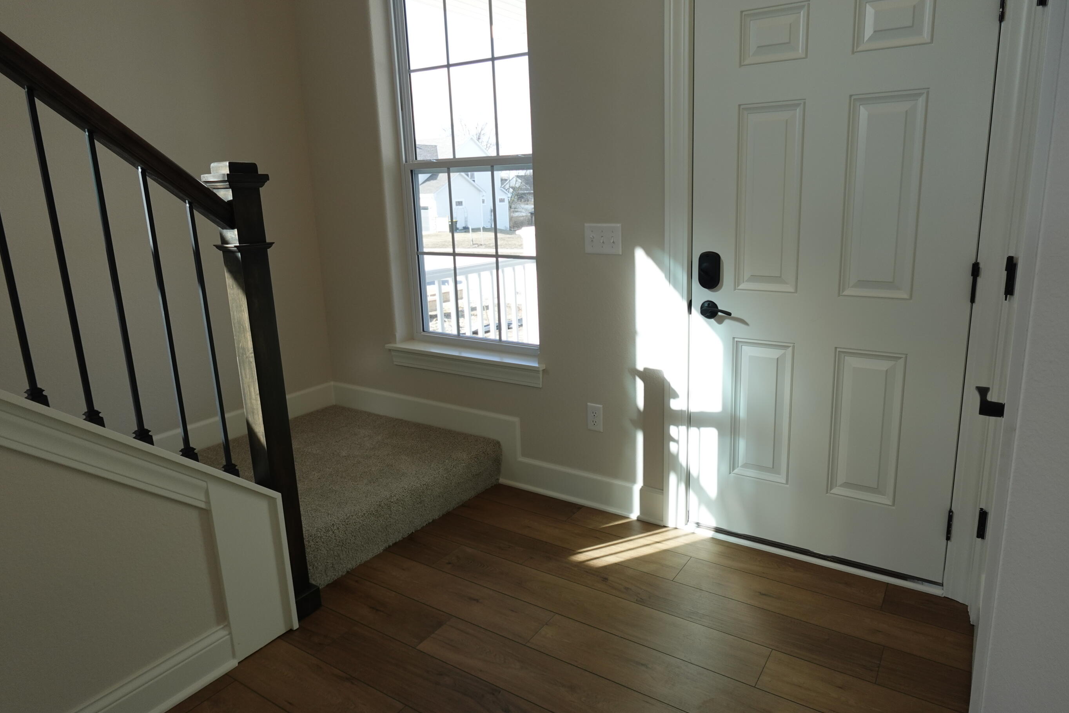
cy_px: 335
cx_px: 582
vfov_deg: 57.2
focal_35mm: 22
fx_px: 653
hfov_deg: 78.4
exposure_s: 1/320
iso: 125
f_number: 2
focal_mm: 7.6
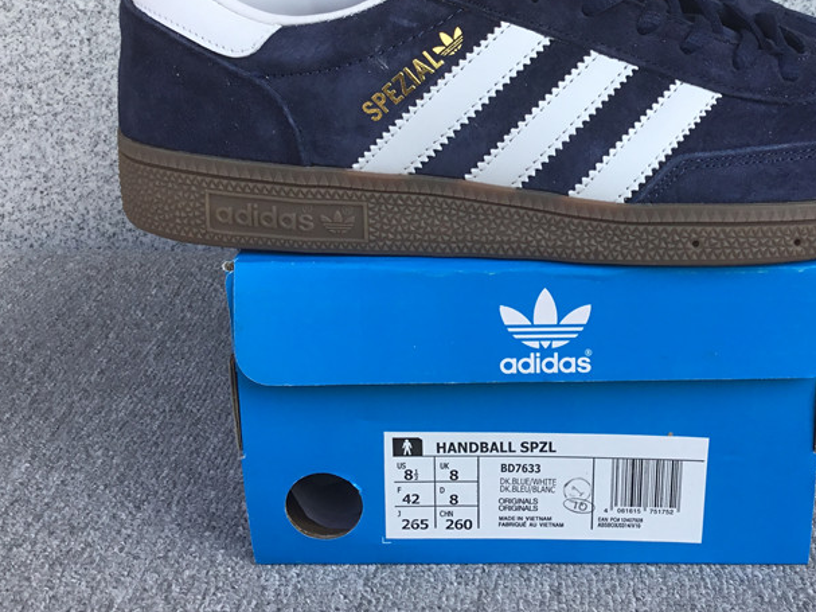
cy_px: 208
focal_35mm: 46
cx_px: 554
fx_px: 1084
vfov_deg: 31.3
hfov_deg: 40.7
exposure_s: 1/301
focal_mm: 3.3
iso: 25
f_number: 2.4
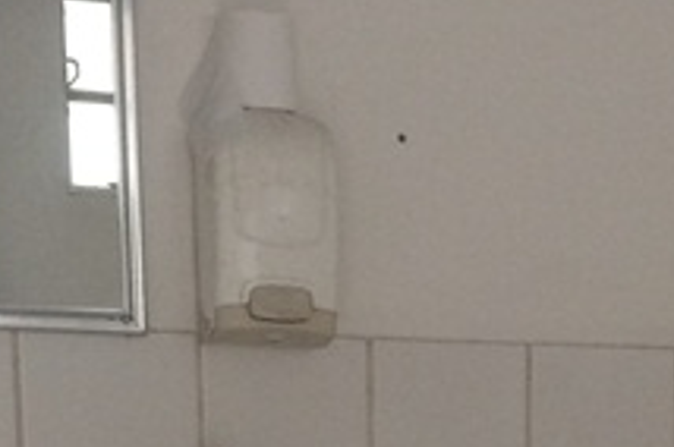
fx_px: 2112
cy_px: 850
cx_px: 718
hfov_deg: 17.6
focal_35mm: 113
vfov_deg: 11.1
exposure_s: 1/30
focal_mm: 4.15
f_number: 2.2
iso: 125
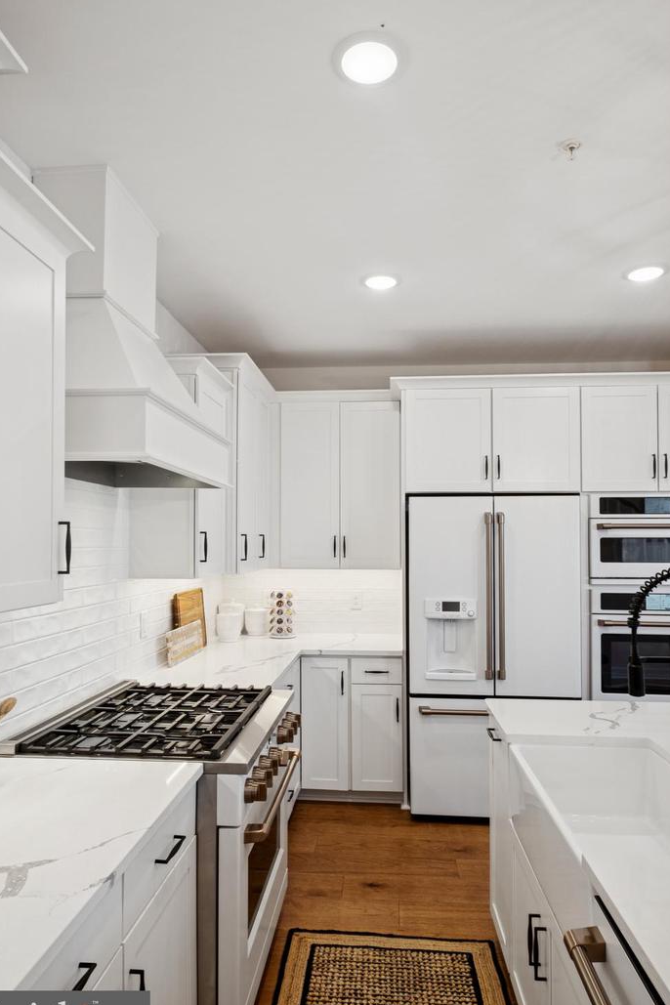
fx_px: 586
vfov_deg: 81.2
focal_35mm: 21
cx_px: 330
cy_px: 520
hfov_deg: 59.5
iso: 400
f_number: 7.1
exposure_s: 1/60
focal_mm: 13.2
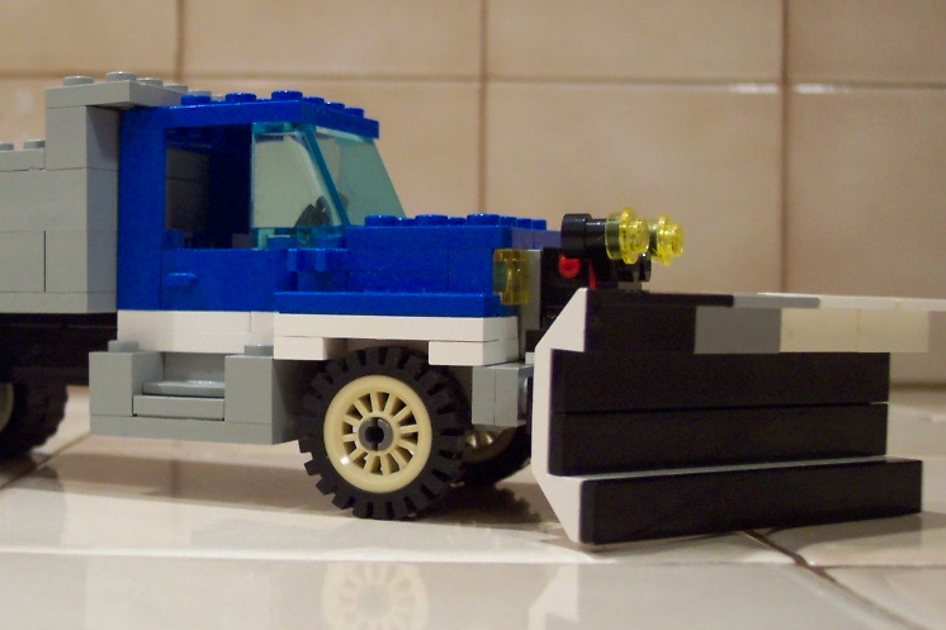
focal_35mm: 55
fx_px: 1445
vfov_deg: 24.6
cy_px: 294
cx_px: 314
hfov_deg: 35.9
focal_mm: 8
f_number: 2.8
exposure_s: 1/30
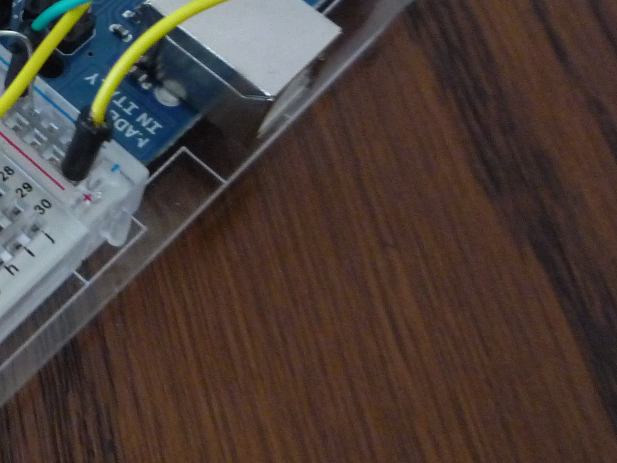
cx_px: -71
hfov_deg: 25.0
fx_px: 1283
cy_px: 58
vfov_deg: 20.1
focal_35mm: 72
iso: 400
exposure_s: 1/8
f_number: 3.3
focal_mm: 5.2
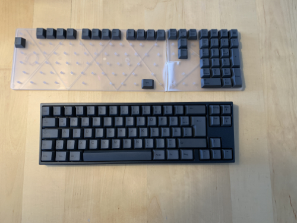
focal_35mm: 26
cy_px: 112
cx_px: 148
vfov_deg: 53.1
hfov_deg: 67.3
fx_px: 223
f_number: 1.8
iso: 100
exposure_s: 1/59
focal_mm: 4.3
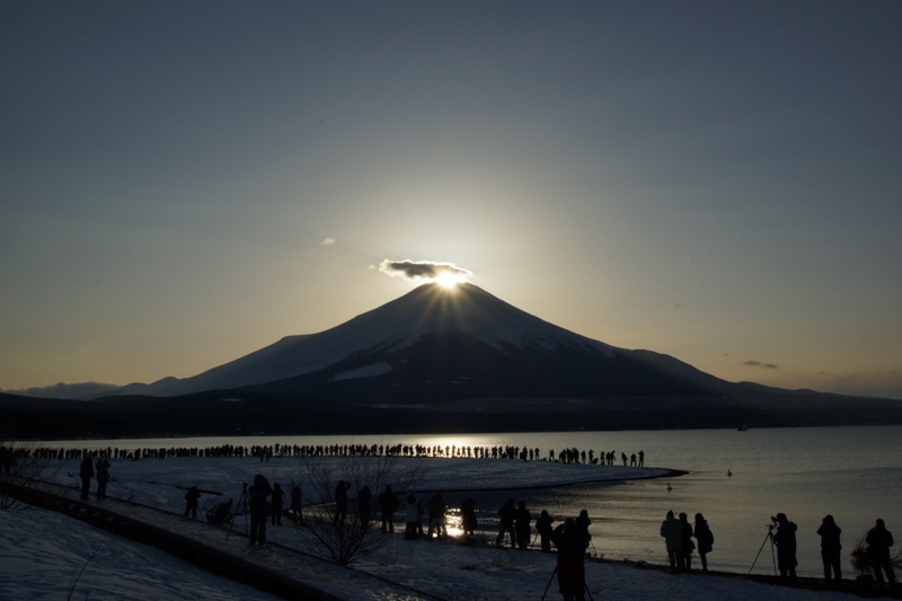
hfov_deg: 53.1
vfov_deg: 36.9
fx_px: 902
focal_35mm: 36
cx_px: 451
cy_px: 300
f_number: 22
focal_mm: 24
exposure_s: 1/500
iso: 200
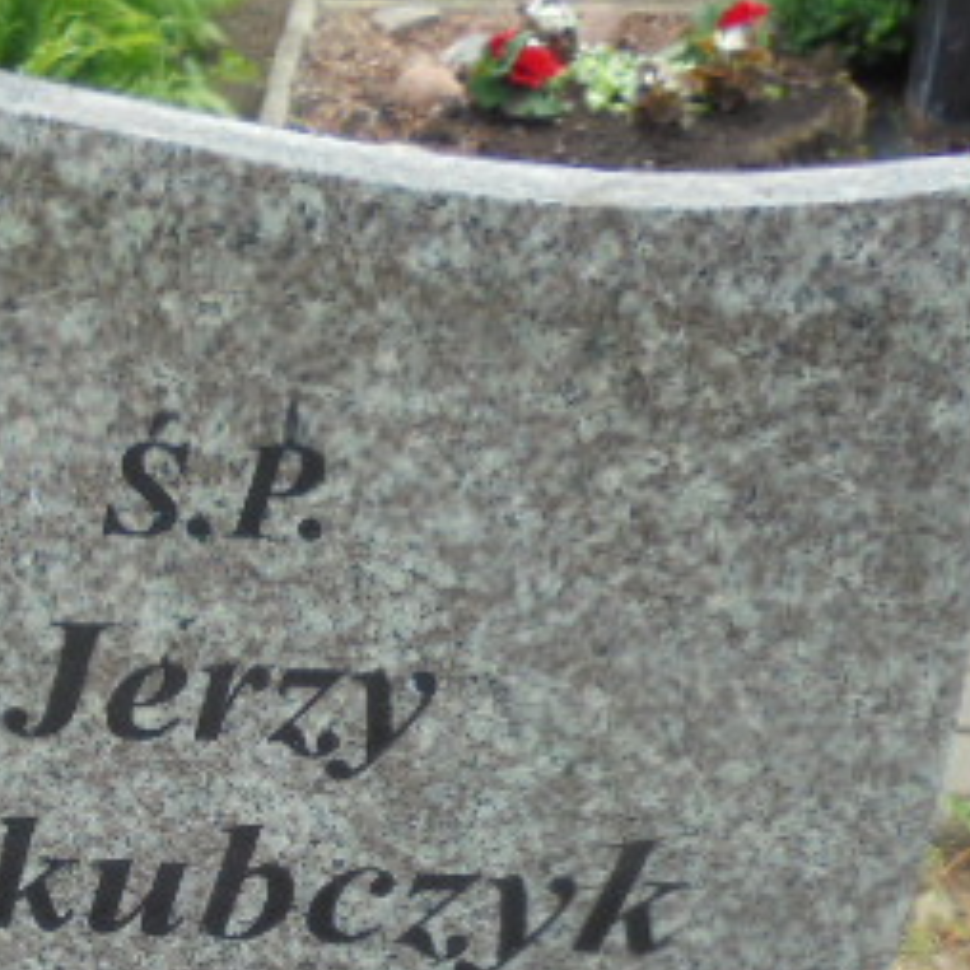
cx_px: 164
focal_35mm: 58
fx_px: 1839
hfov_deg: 28.8
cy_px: 840
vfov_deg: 28.6
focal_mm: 4.6
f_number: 3.5
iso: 100
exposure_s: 1/160
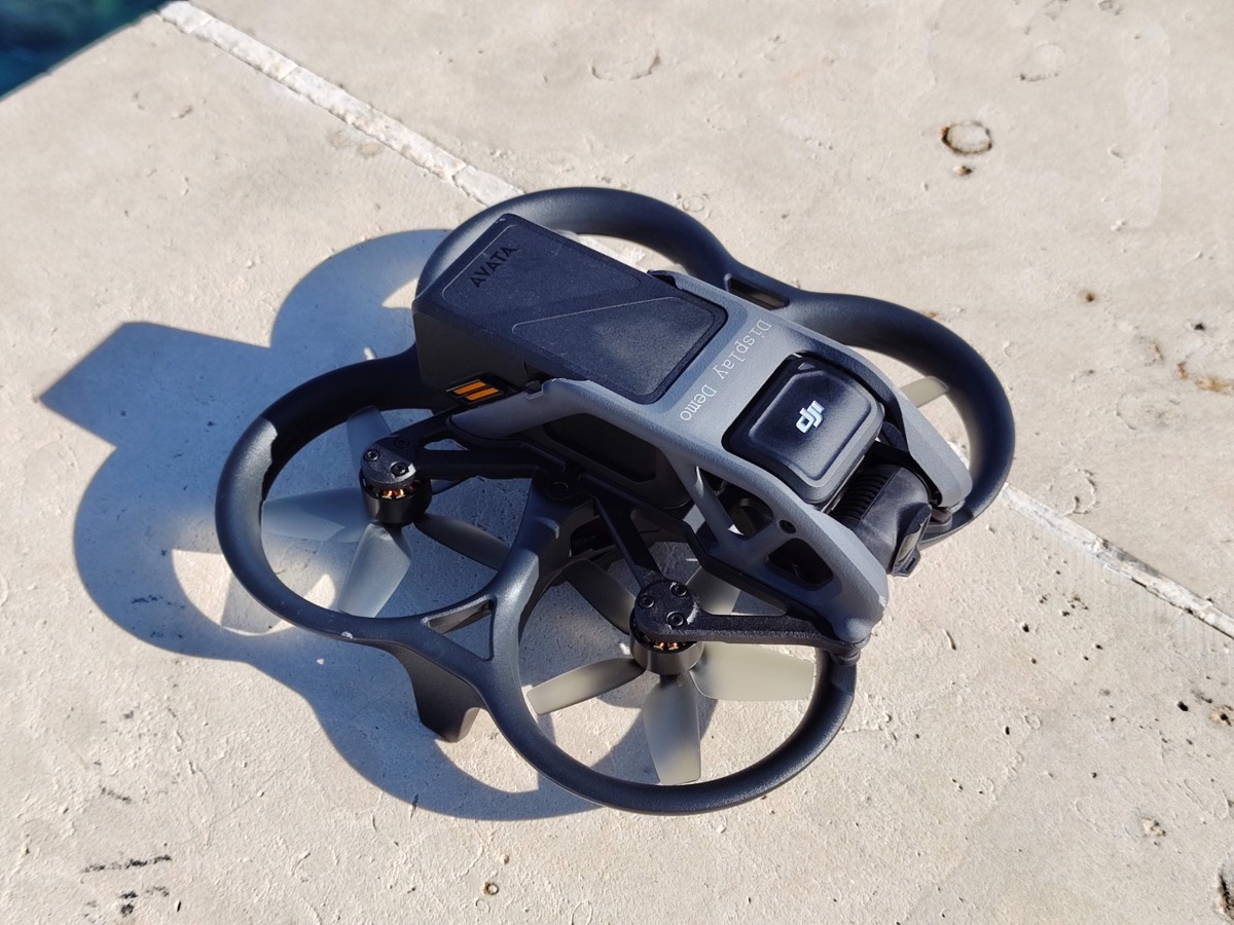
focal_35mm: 47
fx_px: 1675
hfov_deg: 40.4
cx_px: 617
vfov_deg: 30.9
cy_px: 462
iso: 50
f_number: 1.88
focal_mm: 5.59
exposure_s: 1/2487
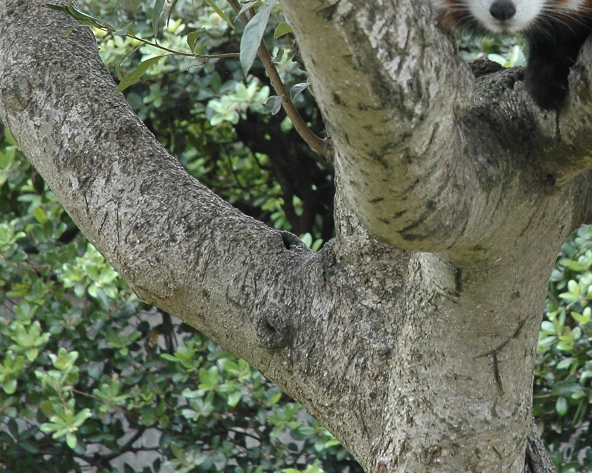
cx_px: 578
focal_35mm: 256
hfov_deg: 7.5
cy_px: 62
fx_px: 4486
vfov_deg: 6.0
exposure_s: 1/30
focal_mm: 70
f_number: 8
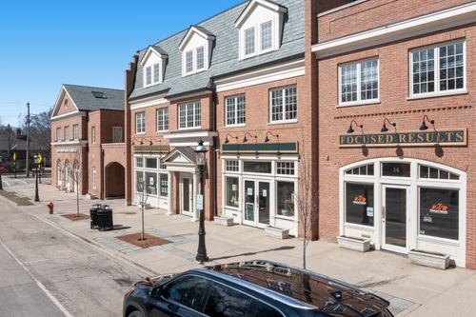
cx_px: 238
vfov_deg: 46.4
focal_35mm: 28
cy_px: 158
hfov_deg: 65.5
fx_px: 370
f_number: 6.3
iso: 100
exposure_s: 1/640
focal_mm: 10.26
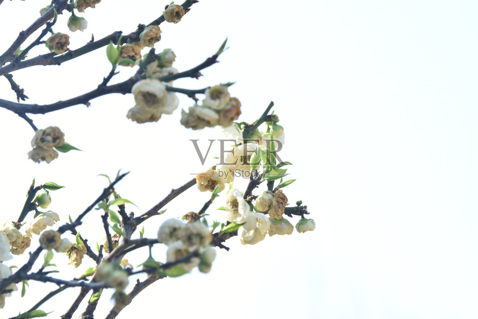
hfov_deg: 11.4
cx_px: 239
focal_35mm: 180
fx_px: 2390
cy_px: 160
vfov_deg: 7.6
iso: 100
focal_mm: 120
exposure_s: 1/40
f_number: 8
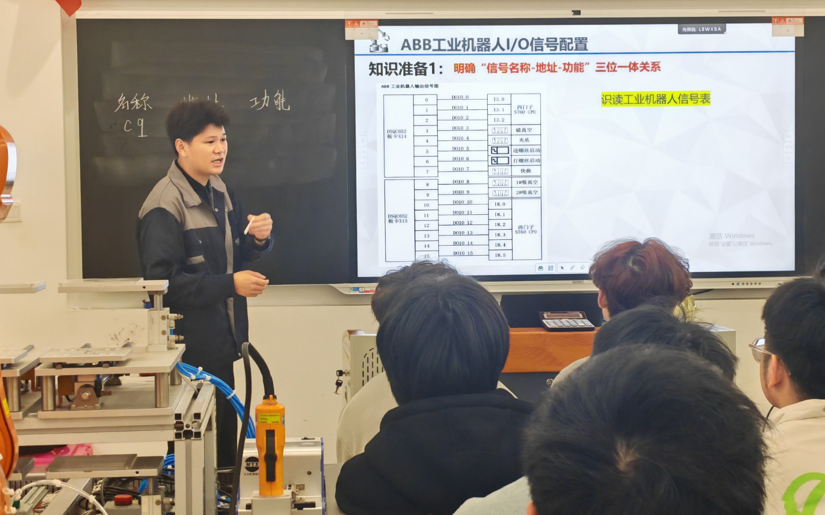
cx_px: 415
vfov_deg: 18.3
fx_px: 1596
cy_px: 225
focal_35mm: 71
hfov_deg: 29.0
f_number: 1.9
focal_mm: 5.52
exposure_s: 1/100
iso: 200
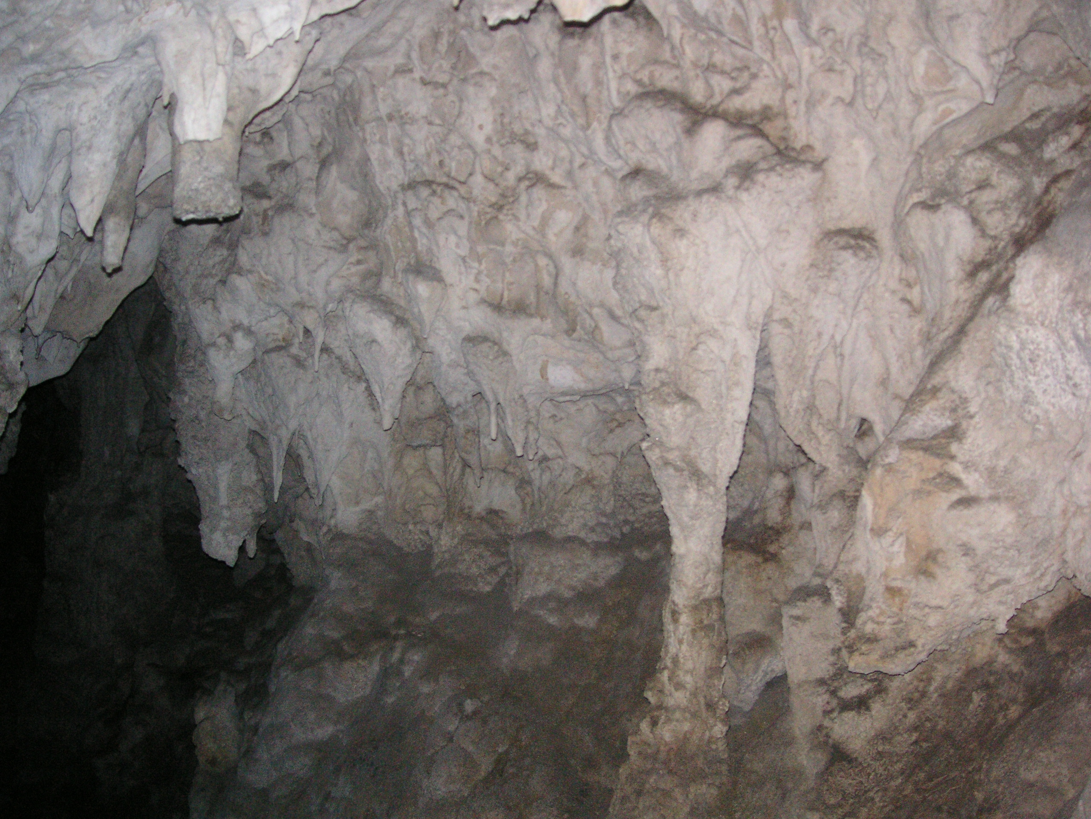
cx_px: 546
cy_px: 410
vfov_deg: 38.7
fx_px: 1166
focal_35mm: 37
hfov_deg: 50.1
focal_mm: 6.1
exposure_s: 1/45
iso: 160
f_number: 2.8
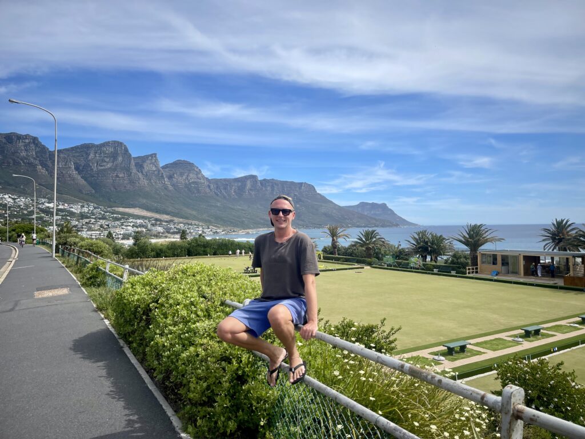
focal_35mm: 25
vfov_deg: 54.9
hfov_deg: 69.4
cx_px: 292
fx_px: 422
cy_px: 220
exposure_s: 1/4525
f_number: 1.6
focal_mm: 5.1
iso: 32
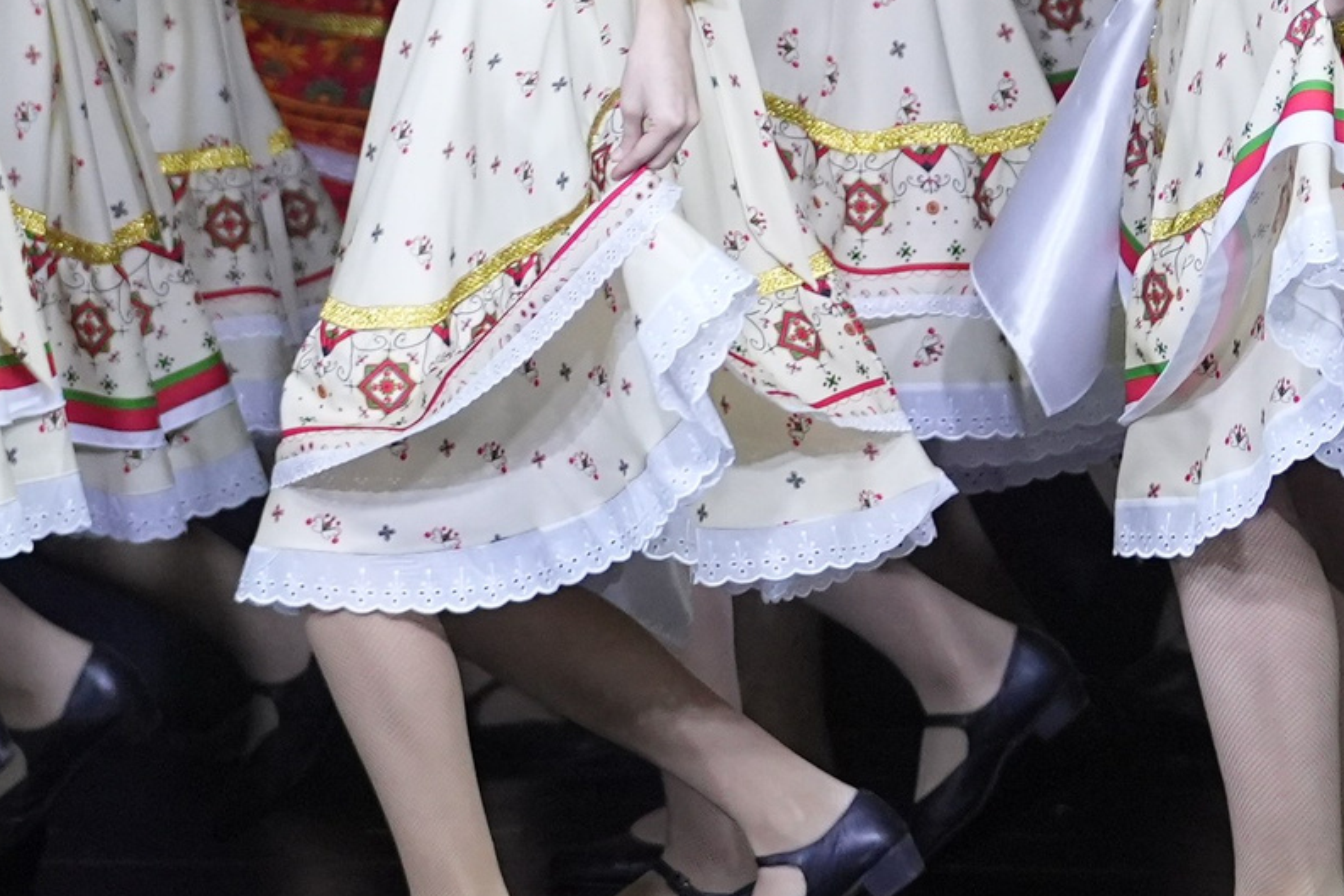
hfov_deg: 3.5
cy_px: -285
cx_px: 849
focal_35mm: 594
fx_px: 22179
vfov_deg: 2.3
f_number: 2.8
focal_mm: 123
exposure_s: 1/400
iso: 2000
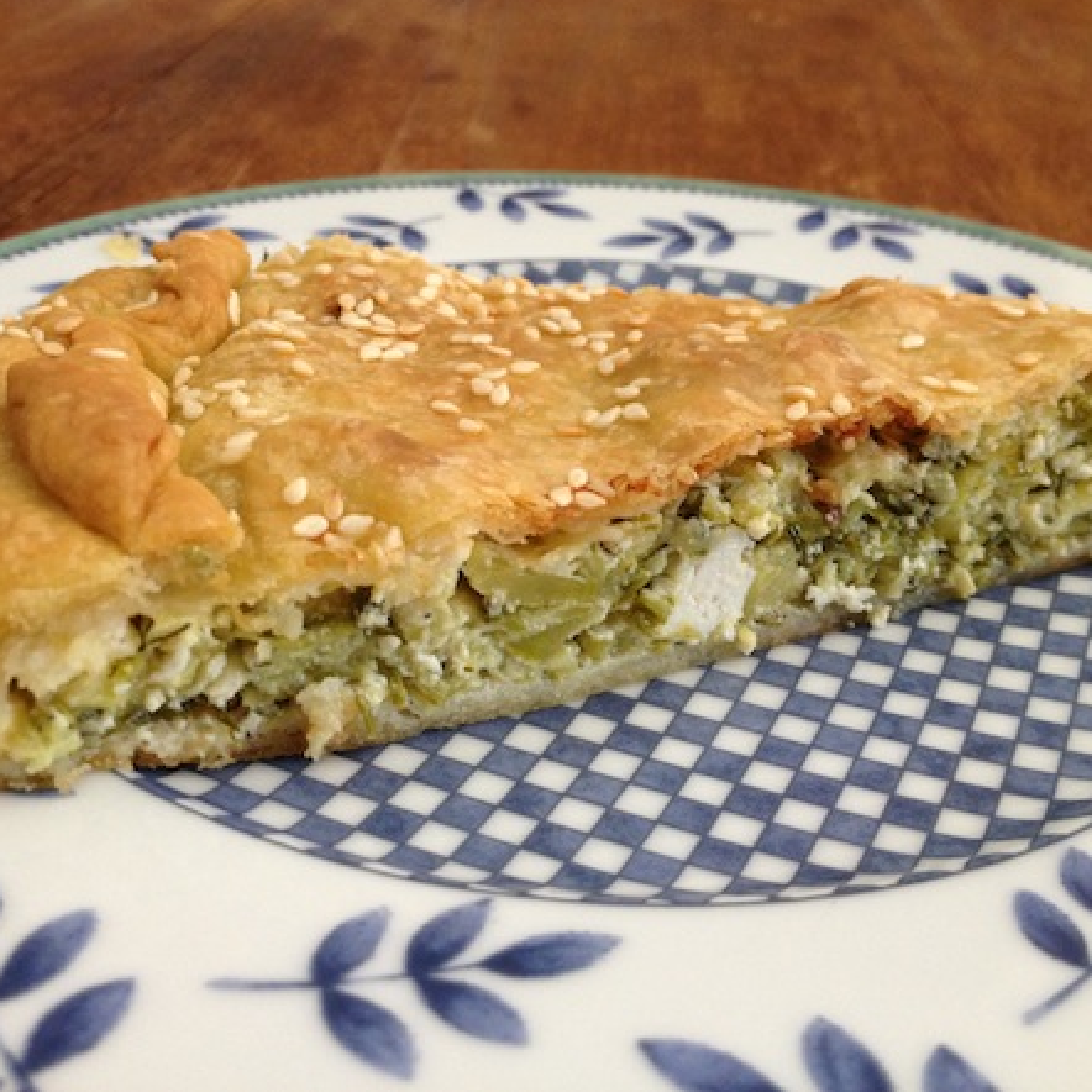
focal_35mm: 42
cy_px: 539
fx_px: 1499
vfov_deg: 40.0
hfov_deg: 40.0
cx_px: 573
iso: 160
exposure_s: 1/20
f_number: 2.4
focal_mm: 4.28
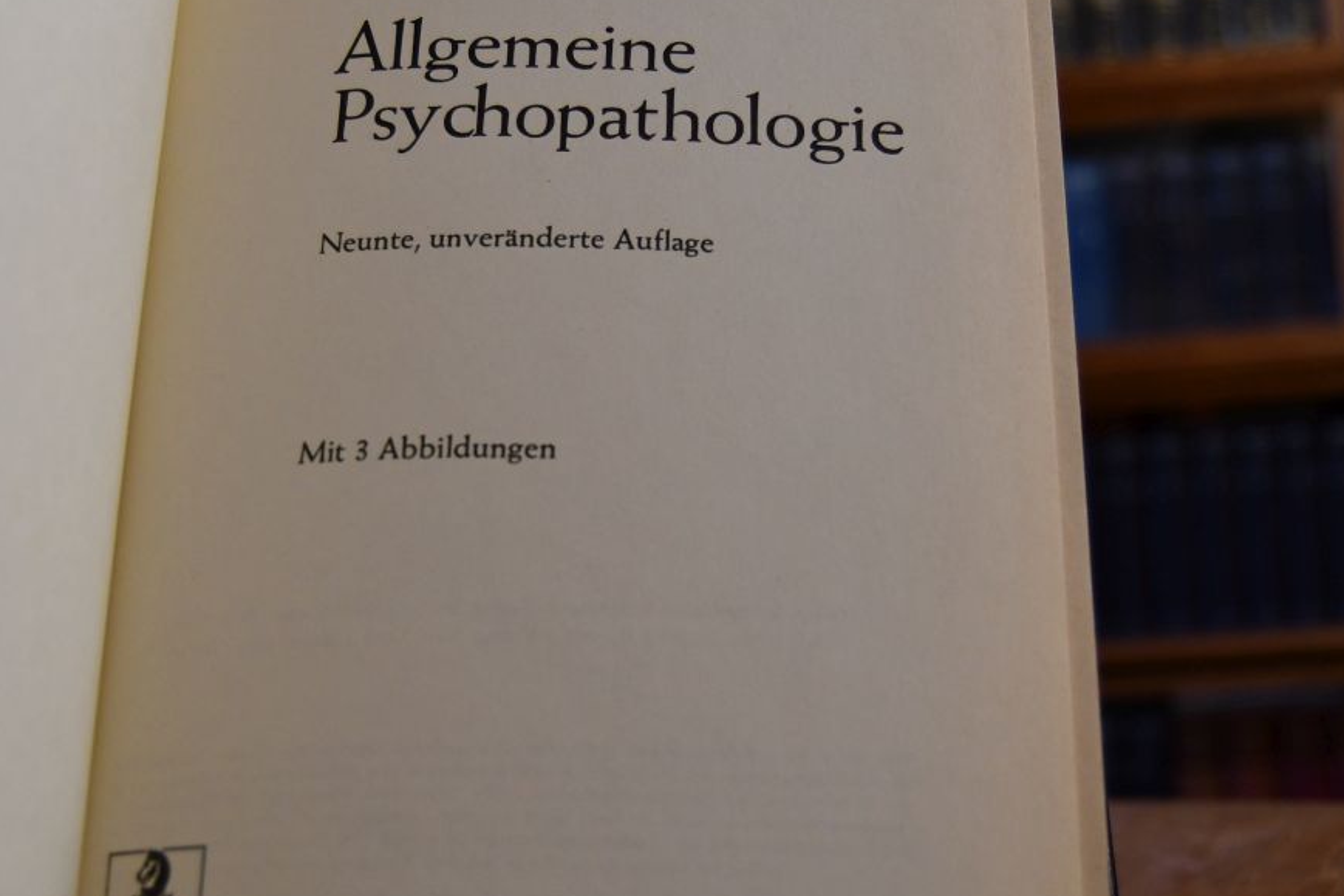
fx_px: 2165
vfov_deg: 23.3
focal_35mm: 58
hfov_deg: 34.5
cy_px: 527
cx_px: 606
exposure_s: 1/200
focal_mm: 24
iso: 800
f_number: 3.8
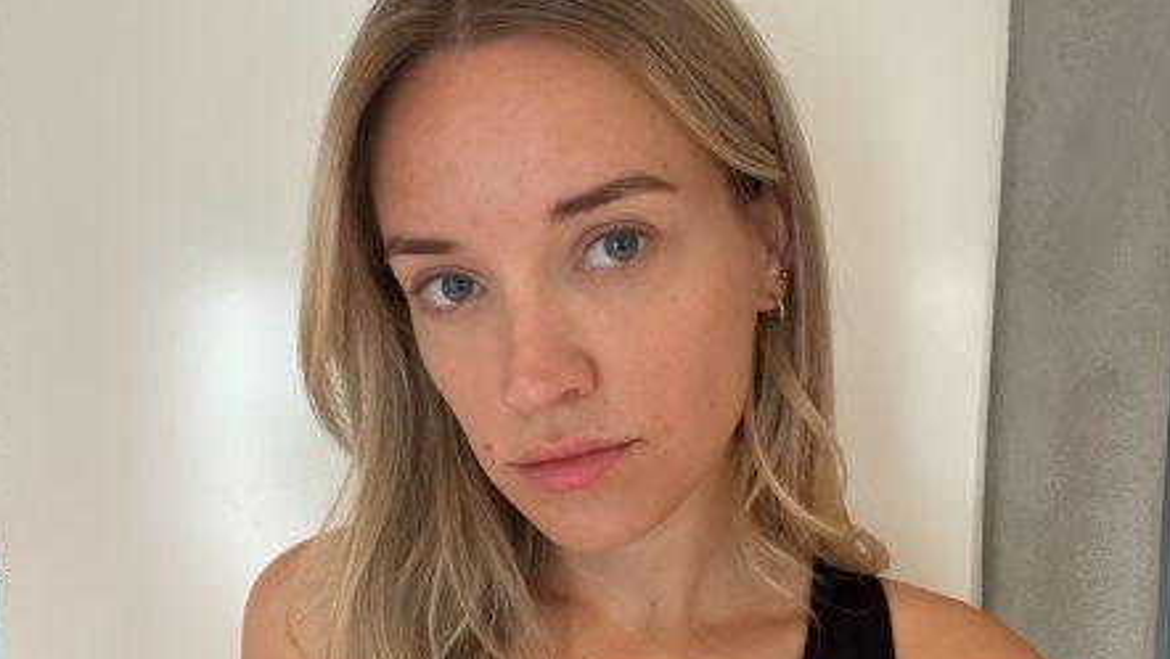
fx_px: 1055
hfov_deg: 58.0
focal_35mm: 34
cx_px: 585
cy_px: 490
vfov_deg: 34.0
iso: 400
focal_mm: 2.71
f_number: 2.2
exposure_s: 1/25
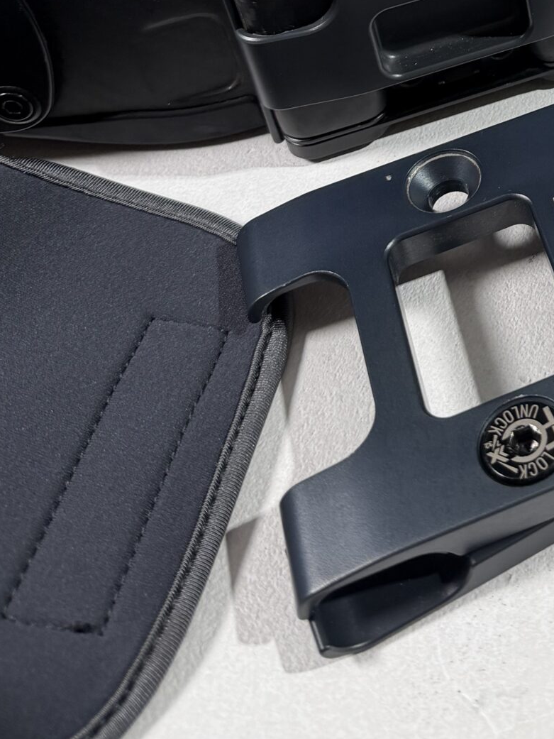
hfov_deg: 22.7
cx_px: 673
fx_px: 1259
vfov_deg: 29.9
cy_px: -38
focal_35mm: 59
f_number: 1.78
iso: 125
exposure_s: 1/121
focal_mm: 6.76
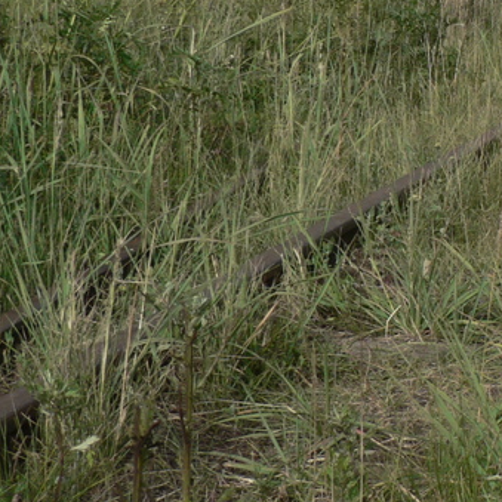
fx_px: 1575
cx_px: 591
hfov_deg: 17.3
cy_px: 170
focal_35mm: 96
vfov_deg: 18.1
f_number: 5
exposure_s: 1/400
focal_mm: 6
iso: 80
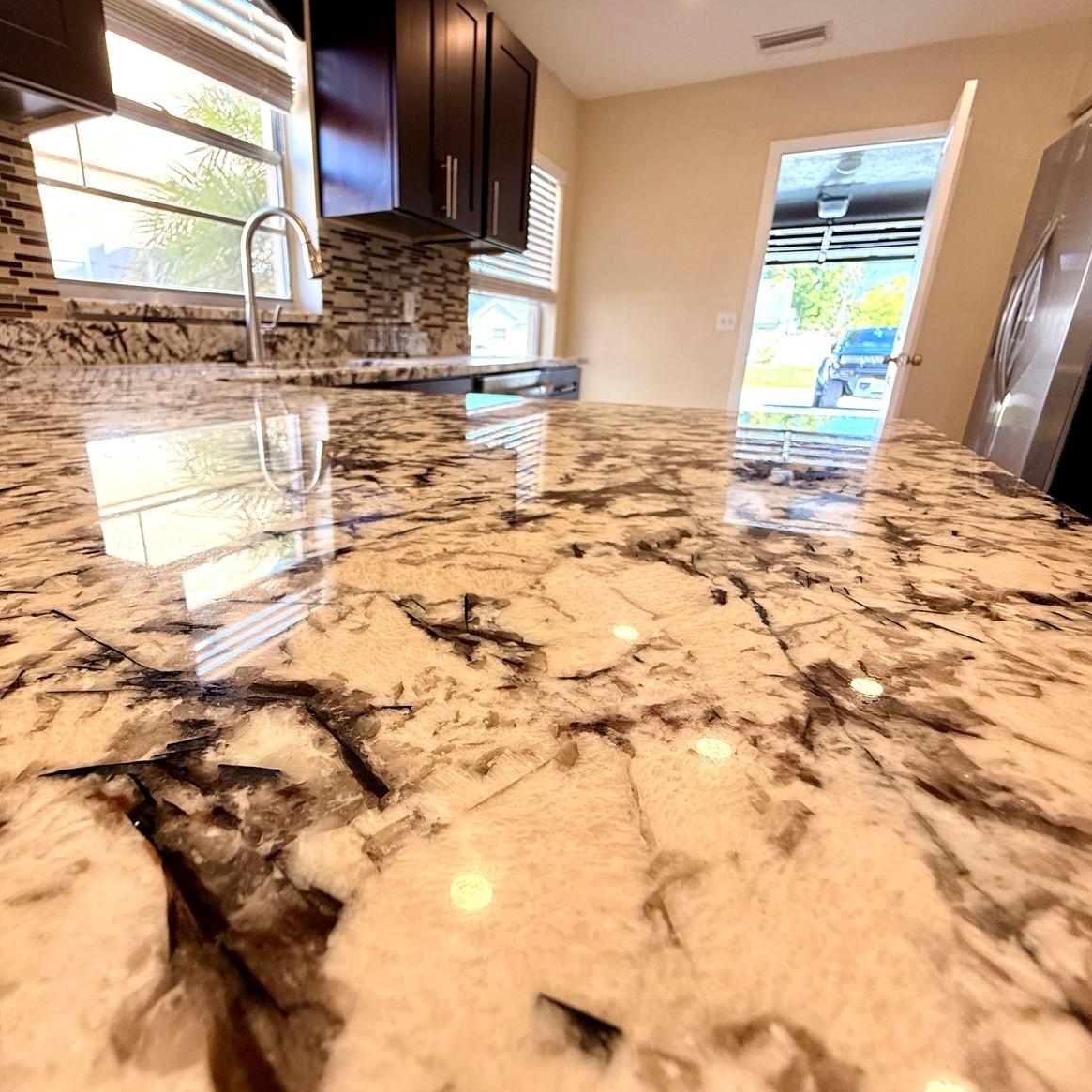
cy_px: 549
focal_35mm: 17
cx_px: 451
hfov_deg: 83.2
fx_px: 607
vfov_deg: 84.0
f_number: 2.2
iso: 100
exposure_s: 1/120
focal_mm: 2.22
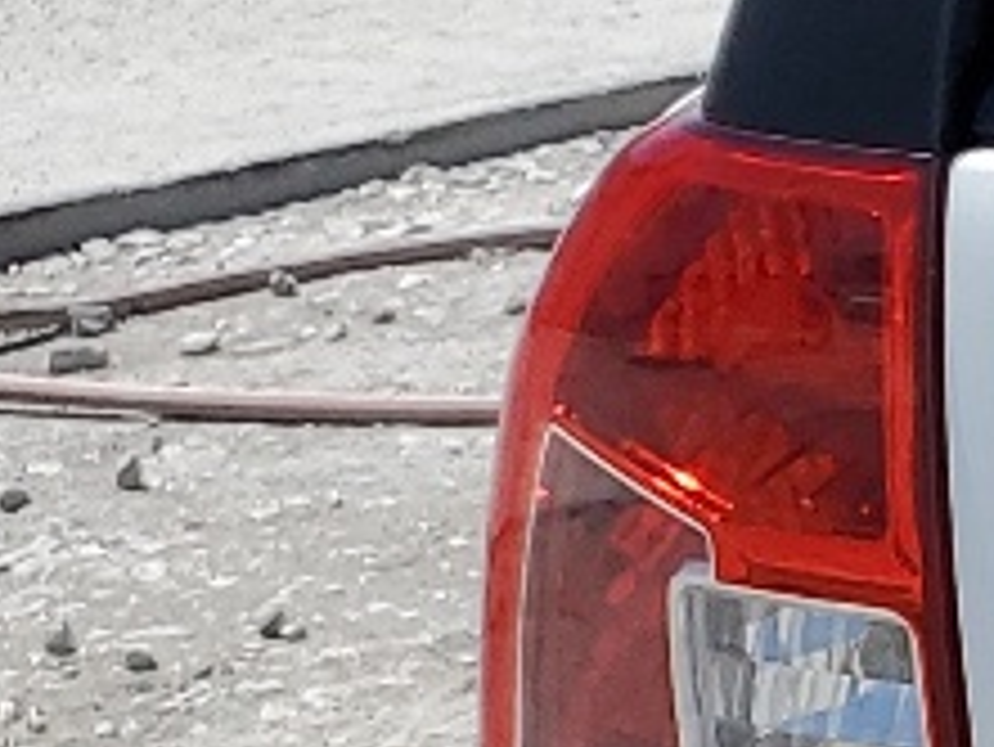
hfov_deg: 8.6
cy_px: 436
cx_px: 3081
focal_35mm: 188
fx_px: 5401
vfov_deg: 7.9
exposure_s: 1/3333
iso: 50
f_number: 1.5
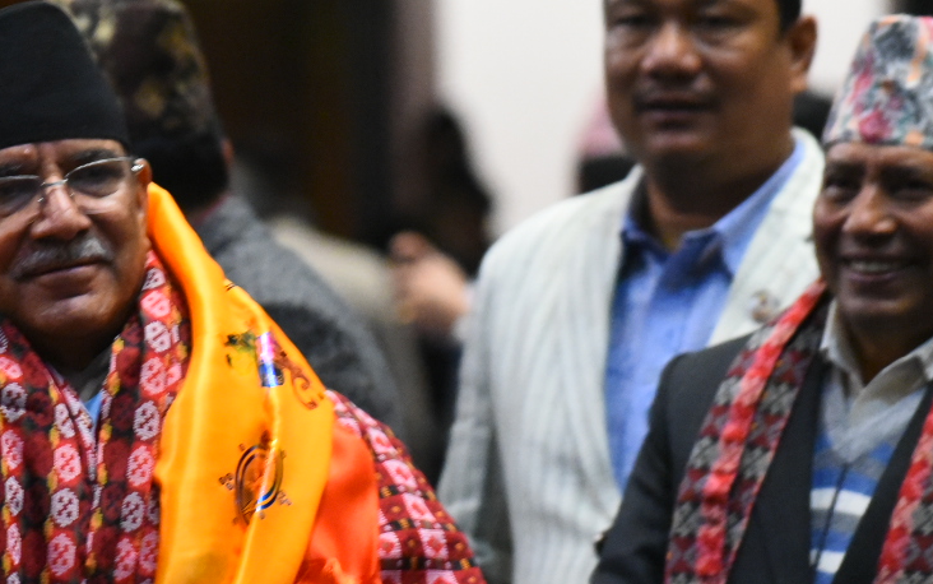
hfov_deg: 4.7
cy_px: 189
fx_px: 11471
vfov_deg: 2.9
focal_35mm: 451
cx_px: 148
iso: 10000
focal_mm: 200
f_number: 4
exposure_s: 1/200
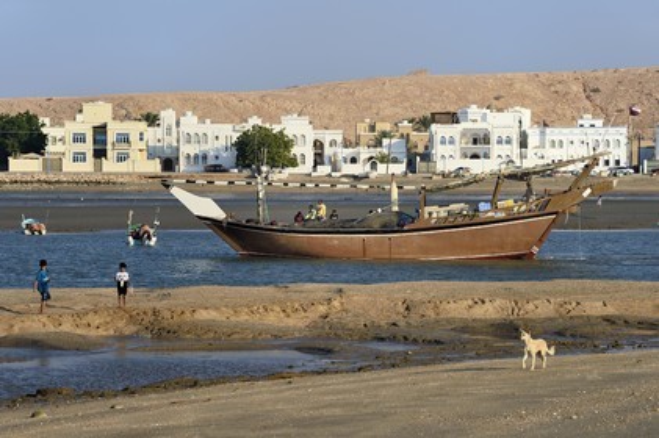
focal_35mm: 135
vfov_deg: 10.1
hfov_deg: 15.2
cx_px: 330
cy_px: 219
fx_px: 2469
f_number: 9
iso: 200
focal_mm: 135
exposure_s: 1/320
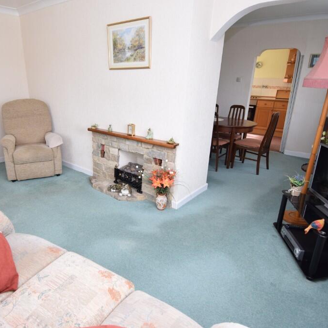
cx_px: 121
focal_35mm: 23
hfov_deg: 66.1
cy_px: 164
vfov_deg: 67.3
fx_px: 247
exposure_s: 1/80
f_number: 4.5
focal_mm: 12
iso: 400
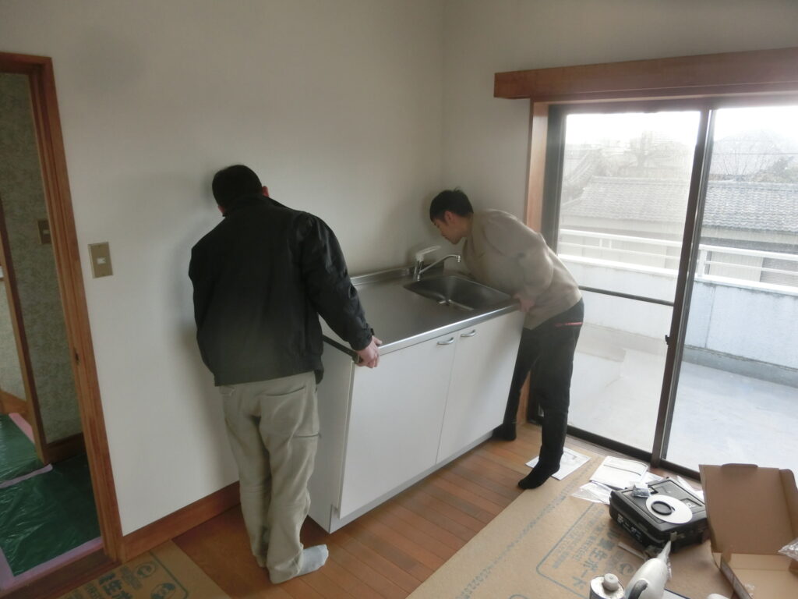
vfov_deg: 56.8
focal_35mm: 24
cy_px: 300
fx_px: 553
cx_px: 399
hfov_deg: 71.6
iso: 160
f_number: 3
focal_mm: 4.24
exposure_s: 1/125
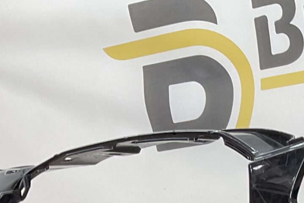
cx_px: 469
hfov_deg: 17.0
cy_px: 386
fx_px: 912
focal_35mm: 108
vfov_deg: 11.6
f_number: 1.8
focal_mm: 3
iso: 20
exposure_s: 1/100
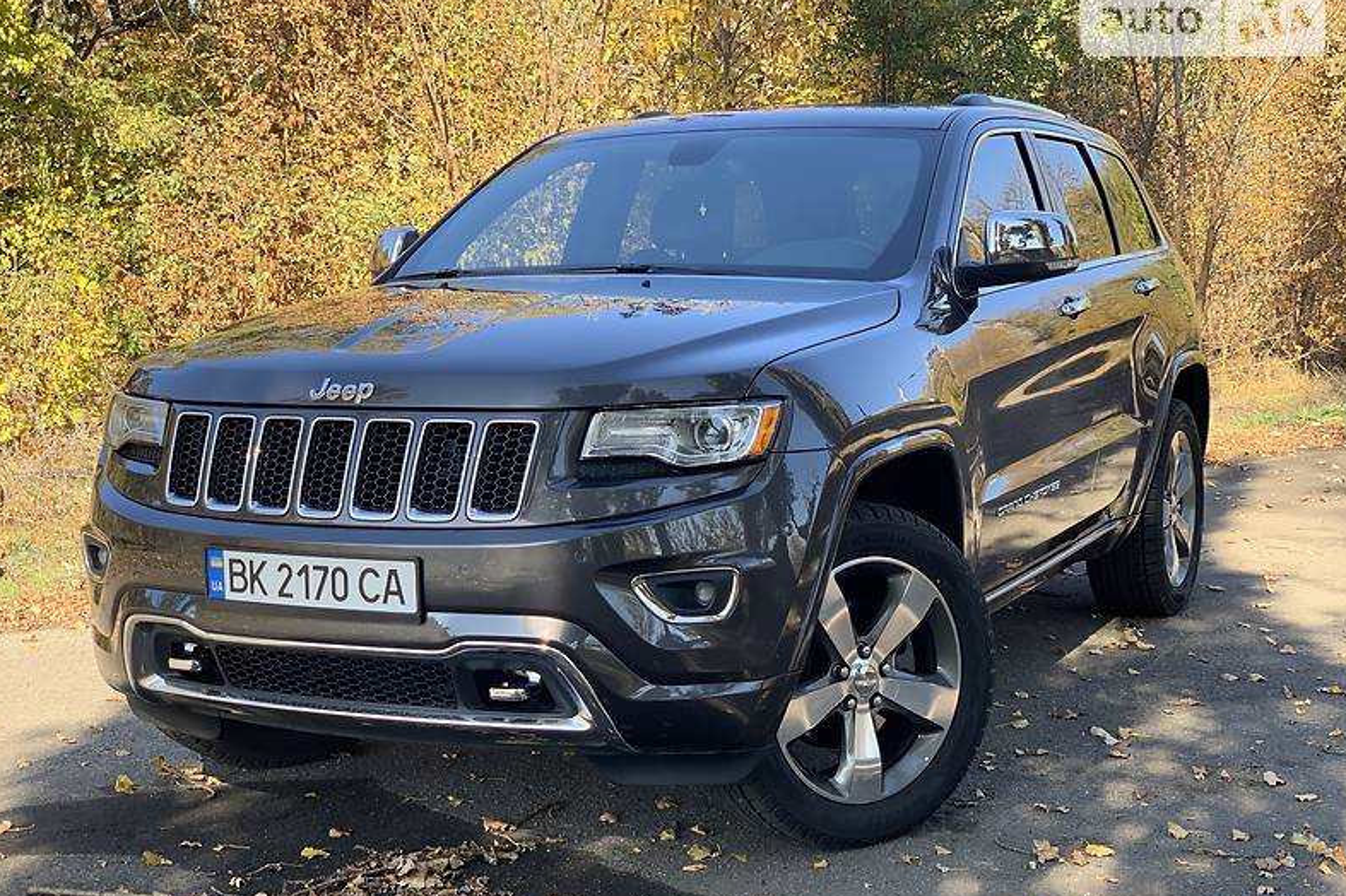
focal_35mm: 55
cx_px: 667
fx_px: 2055
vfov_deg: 24.6
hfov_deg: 36.3
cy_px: 475
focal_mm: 6
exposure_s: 1/125
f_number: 2.4
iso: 16
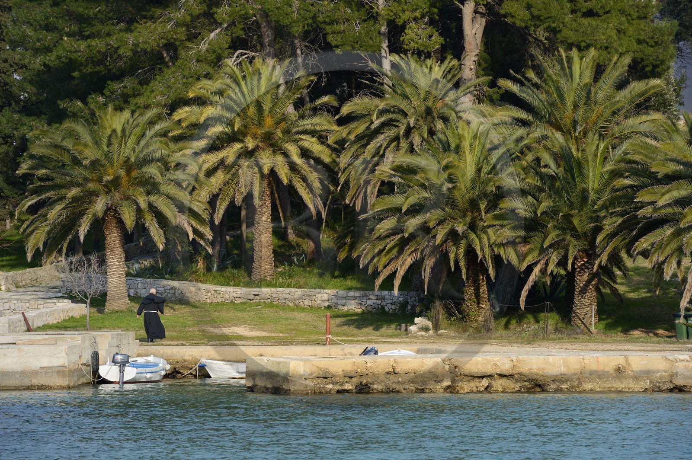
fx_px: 3841
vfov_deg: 6.9
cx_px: 346
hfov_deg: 10.3
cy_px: 230
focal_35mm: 200
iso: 200
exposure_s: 1/250
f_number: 10
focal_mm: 200
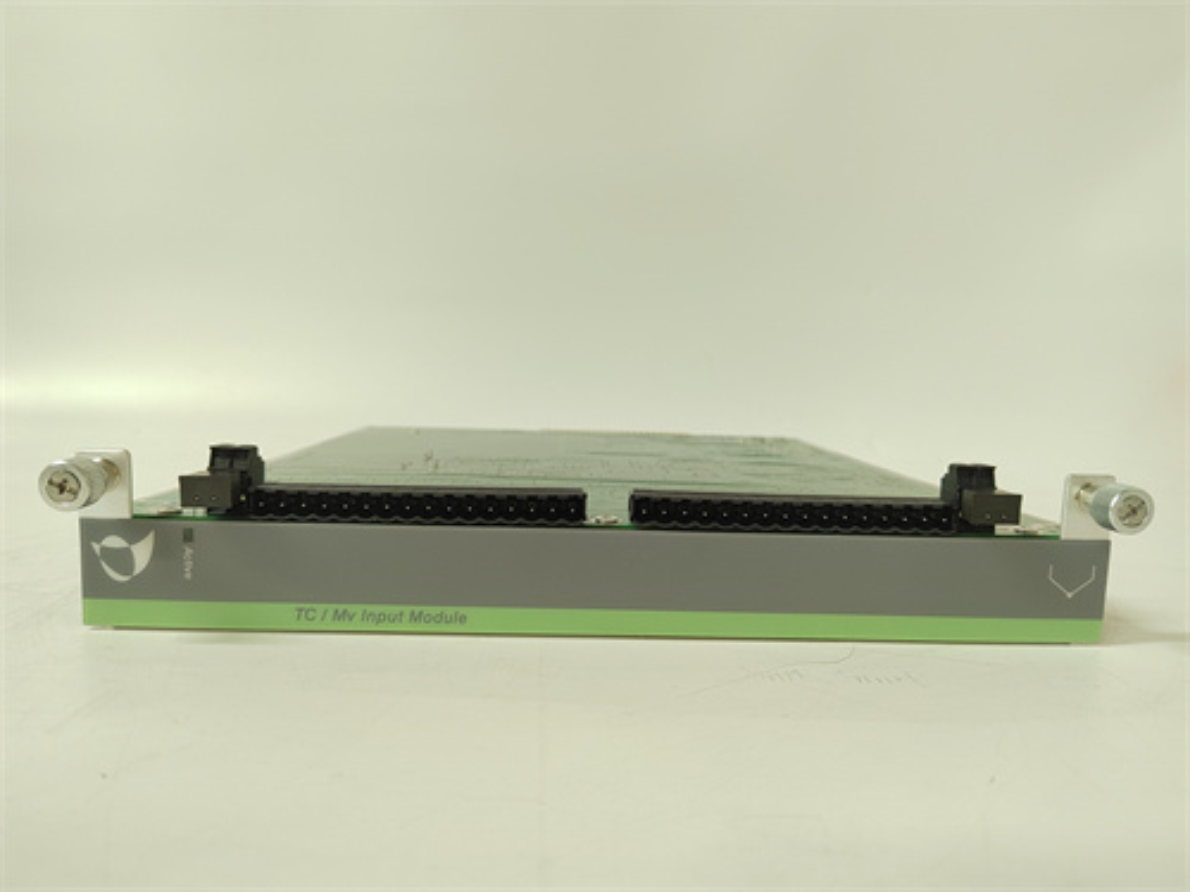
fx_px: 791
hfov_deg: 73.9
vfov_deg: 58.9
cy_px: 446
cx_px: 595
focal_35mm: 23
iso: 1419
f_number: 1.9
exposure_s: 1/50
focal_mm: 5.52
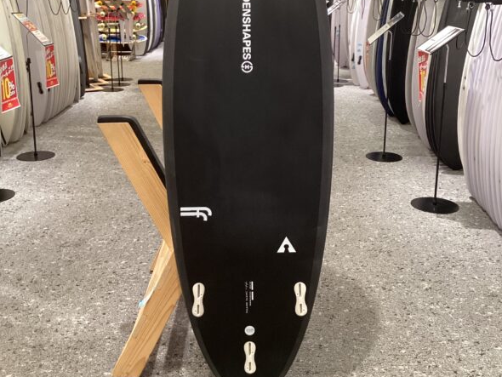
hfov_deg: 44.8
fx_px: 609
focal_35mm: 42
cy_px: 123
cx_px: 254
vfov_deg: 34.0
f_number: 2.4
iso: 320
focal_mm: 3.3
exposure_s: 1/60
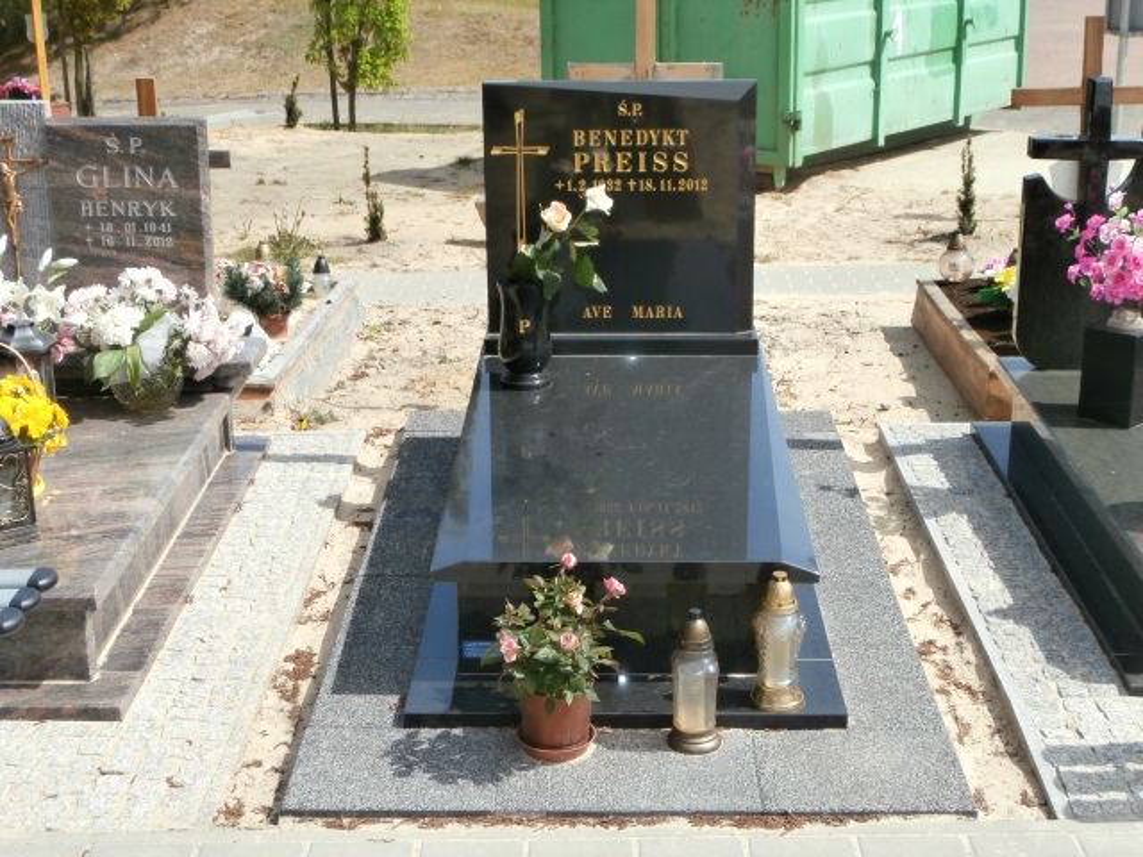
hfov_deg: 33.8
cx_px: 572
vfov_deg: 25.7
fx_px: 1882
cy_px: 428
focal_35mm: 57
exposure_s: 1/500
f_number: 4.5
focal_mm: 10.11
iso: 100
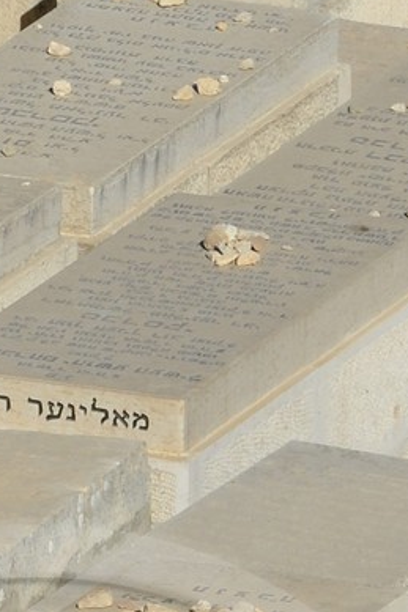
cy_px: 1015
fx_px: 13985
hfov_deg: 1.7
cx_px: 36
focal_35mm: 822
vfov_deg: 2.5
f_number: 18
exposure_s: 1/250
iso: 200
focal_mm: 200
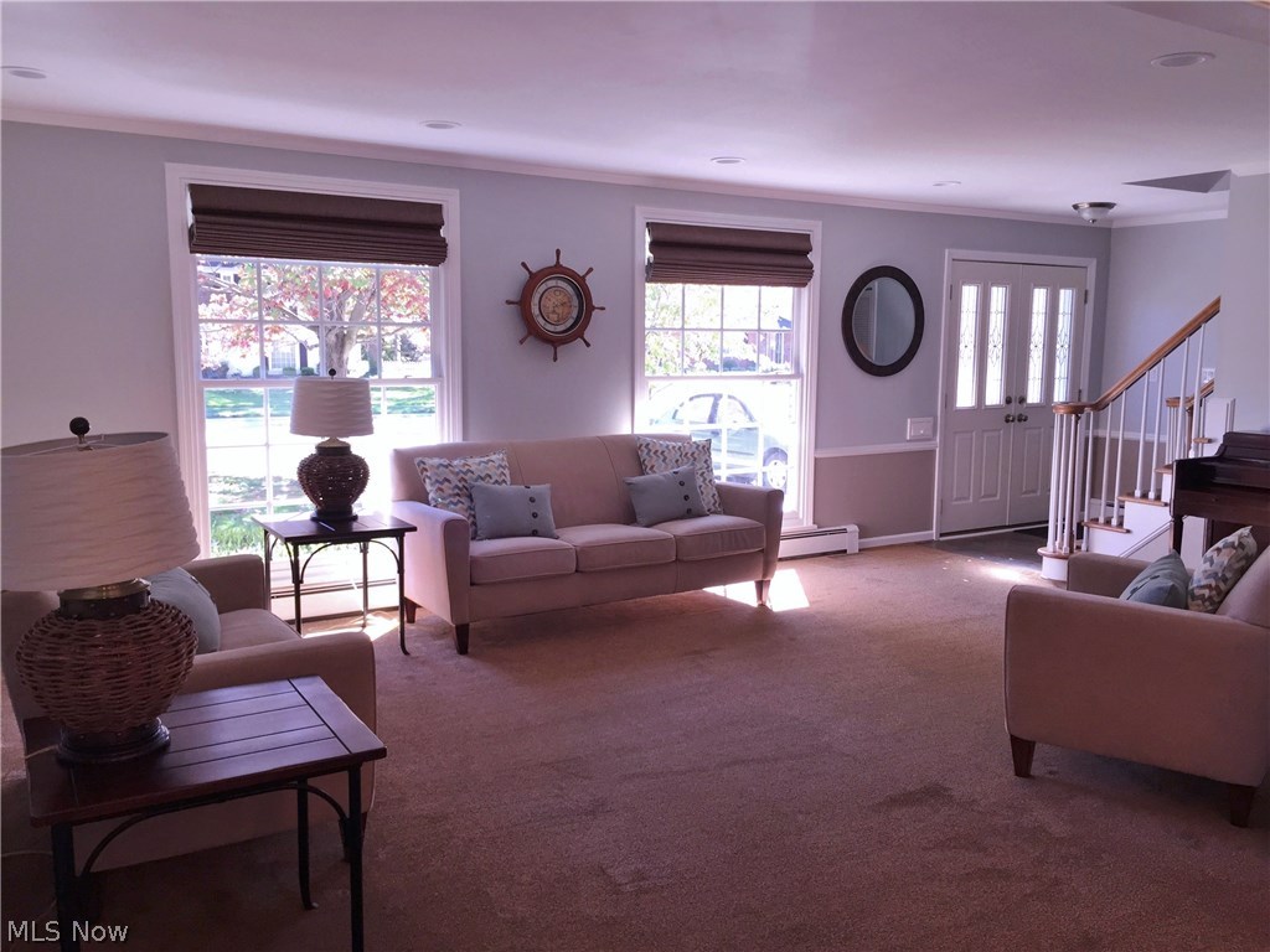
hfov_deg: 61.7
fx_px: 1064
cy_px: 476
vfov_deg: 48.2
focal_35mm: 29
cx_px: 635
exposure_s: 1/60
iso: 50
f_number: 2.2
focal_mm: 4.15
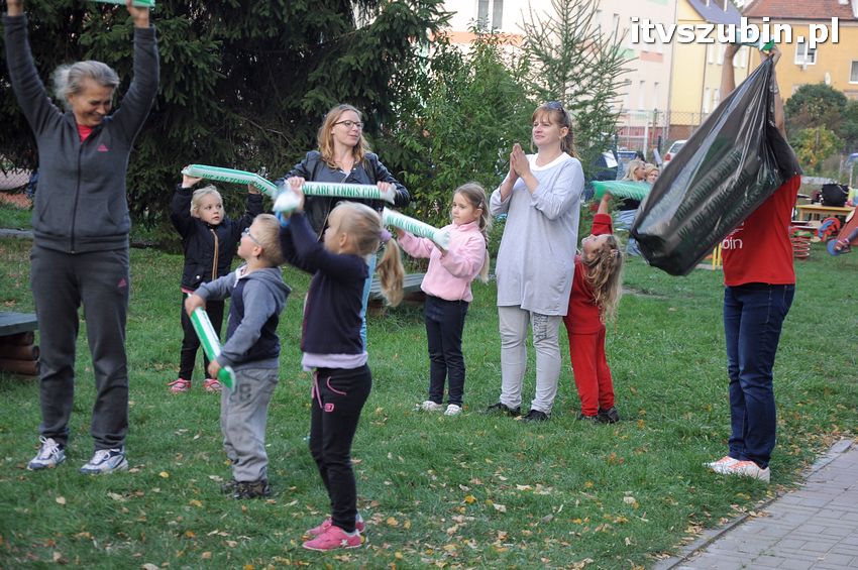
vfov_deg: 15.7
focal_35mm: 87
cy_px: 285
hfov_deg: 23.4
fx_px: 2071
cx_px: 429
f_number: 5
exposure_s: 1/80
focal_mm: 58
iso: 320
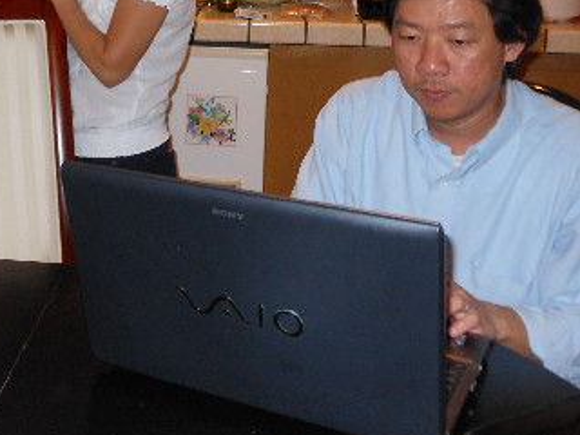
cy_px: 56
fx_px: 938
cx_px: 118
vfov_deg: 25.4
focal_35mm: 56
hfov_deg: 33.4
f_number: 3.7
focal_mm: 5
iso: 200
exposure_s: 1/25
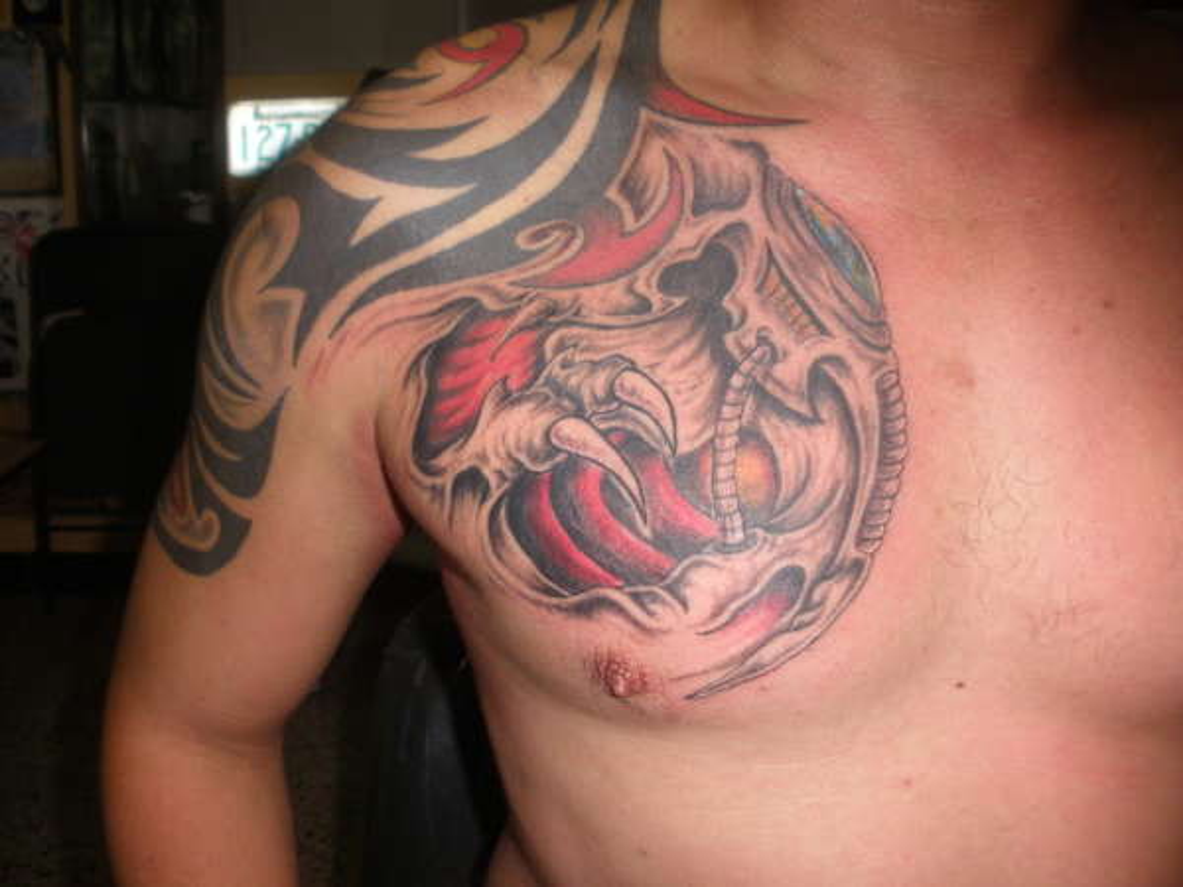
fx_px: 1230
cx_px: 592
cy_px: 444
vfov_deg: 39.7
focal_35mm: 36
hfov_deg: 51.4
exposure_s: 1/30
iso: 160
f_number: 3.5
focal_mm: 6.3
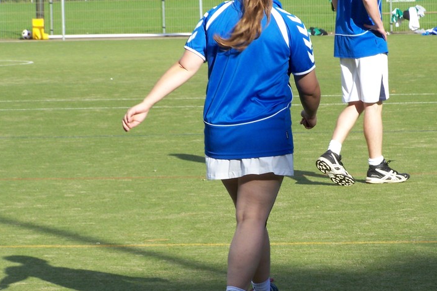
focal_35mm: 254
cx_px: 292
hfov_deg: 8.1
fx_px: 3082
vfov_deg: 5.4
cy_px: 155
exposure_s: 1/250
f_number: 4.5
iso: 64
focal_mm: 28
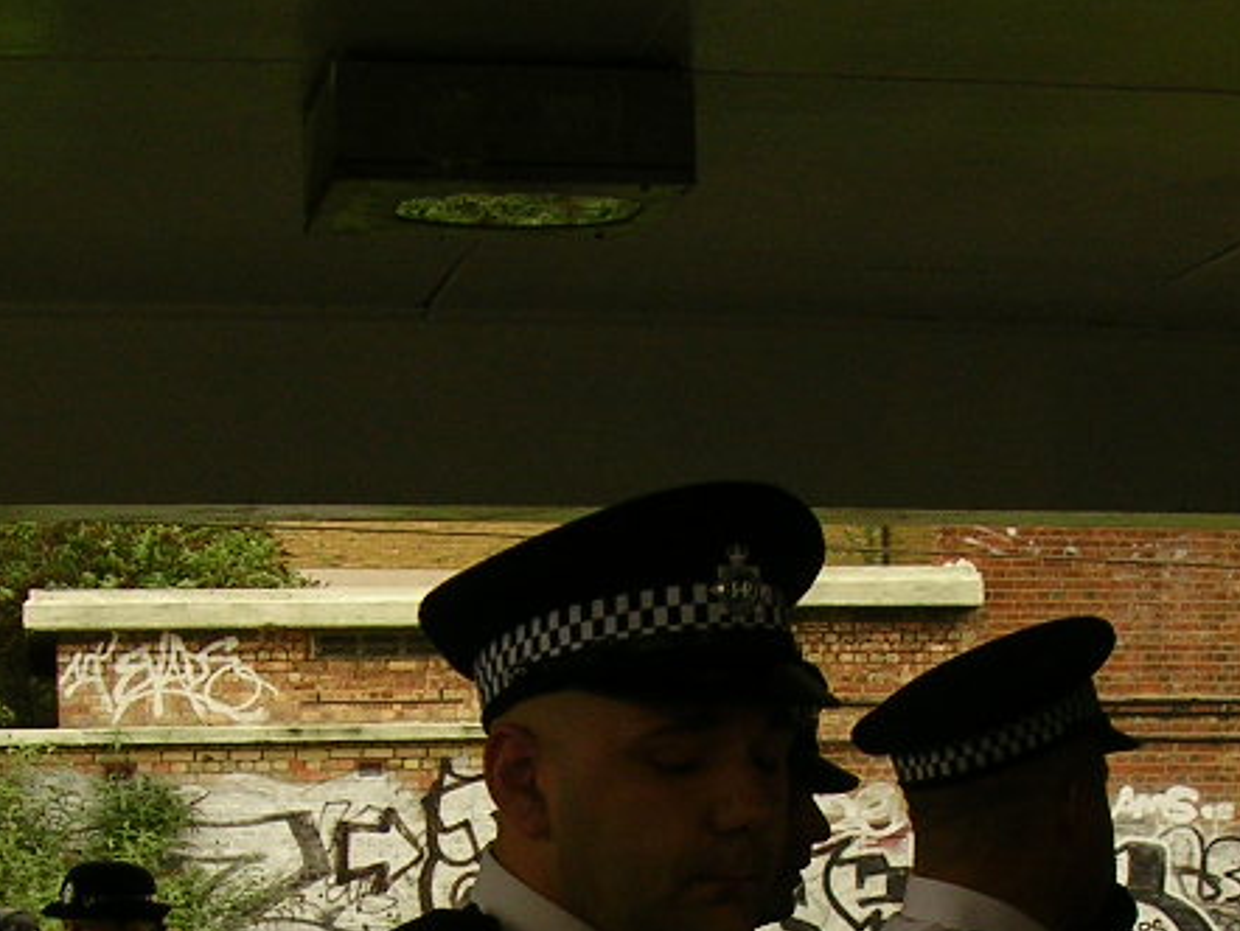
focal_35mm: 88
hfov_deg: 22.2
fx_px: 3154
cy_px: 1026
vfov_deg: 16.3
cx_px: 685
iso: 50
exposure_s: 1/213
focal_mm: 5.8
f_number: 2.8
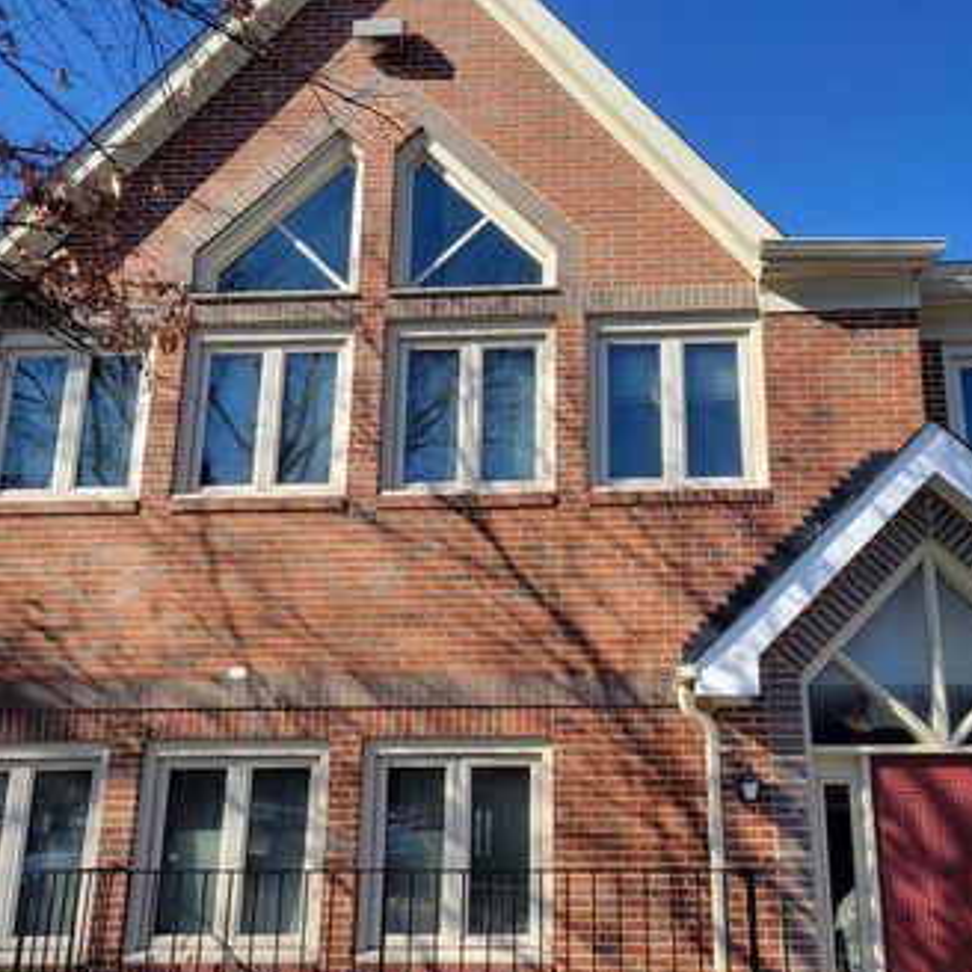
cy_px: 505
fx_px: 1112
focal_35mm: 35
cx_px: 548
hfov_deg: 47.1
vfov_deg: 47.2
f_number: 1.8
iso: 40
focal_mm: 5.4
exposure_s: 1/1157
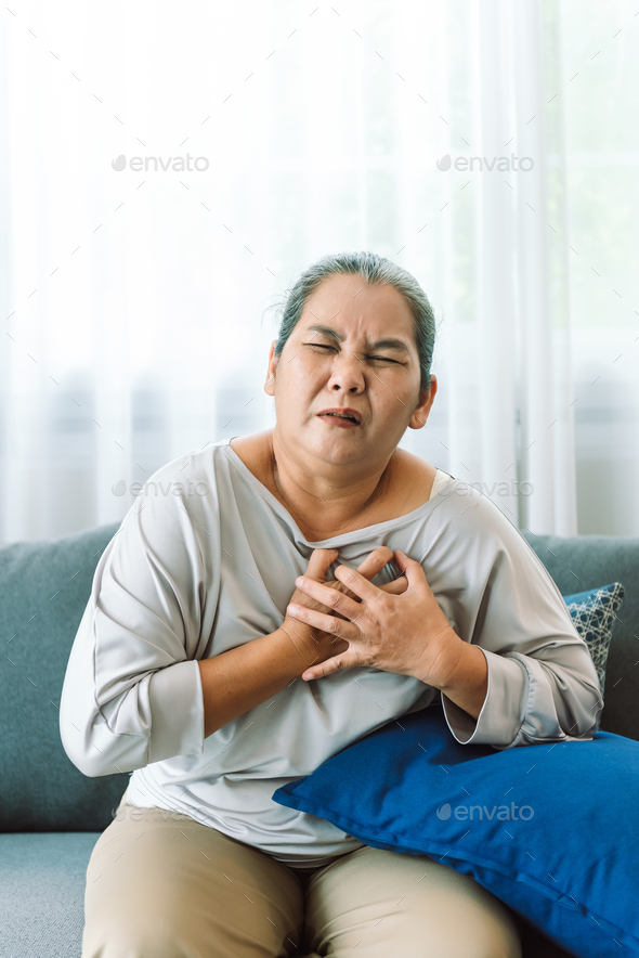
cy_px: 479
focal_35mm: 66
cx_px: 320
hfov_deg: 20.6
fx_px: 1756
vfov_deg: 30.5
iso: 400
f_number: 2.8
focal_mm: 66
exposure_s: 1/160
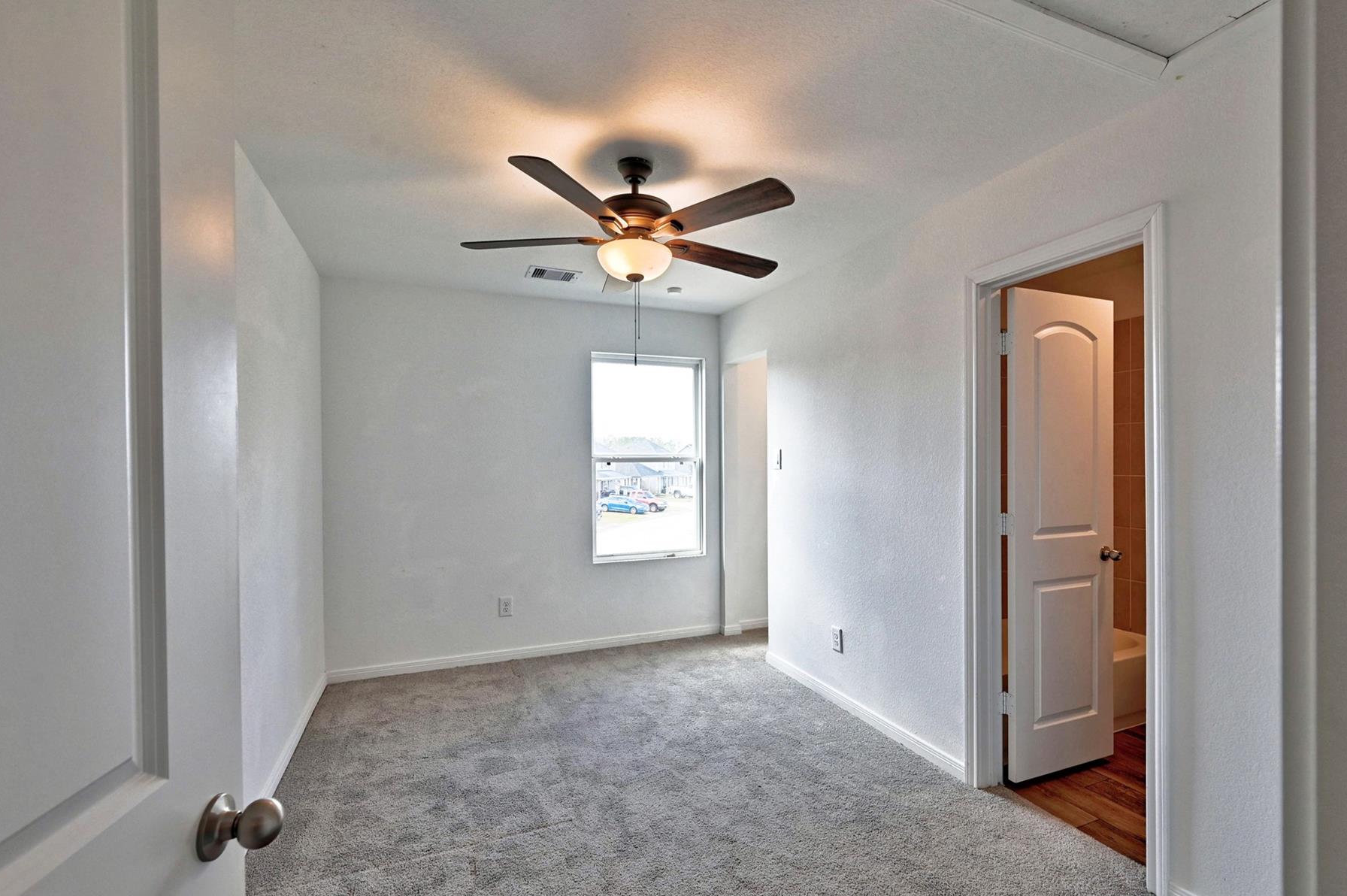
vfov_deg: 73.6
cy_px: 464
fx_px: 598
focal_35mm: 16
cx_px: 692
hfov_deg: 96.8
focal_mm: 14
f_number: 8
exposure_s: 1/40
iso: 400
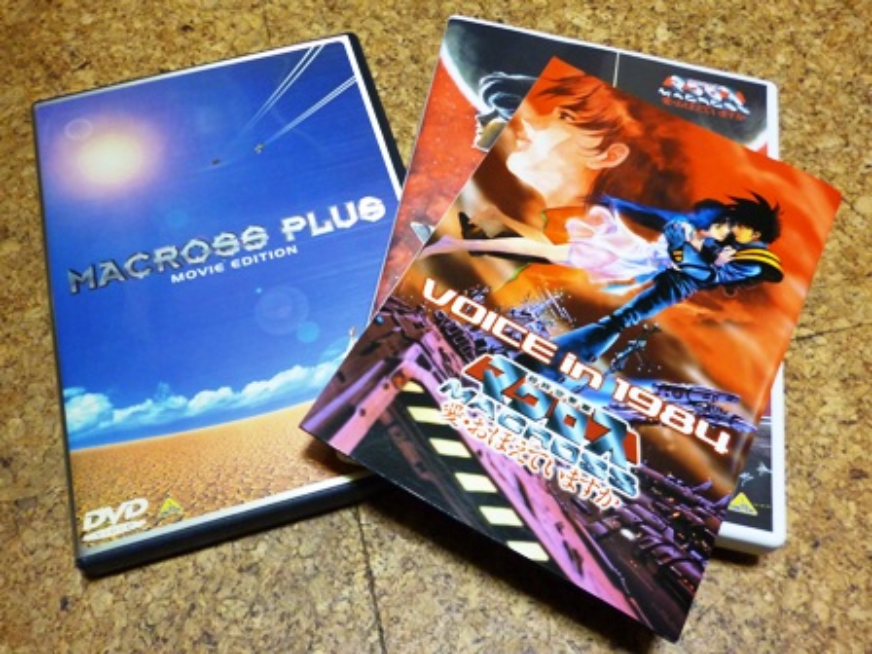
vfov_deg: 49.7
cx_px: 436
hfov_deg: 63.4
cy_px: 327
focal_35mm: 28
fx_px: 705
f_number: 3.1
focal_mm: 5
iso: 400
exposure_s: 1/13
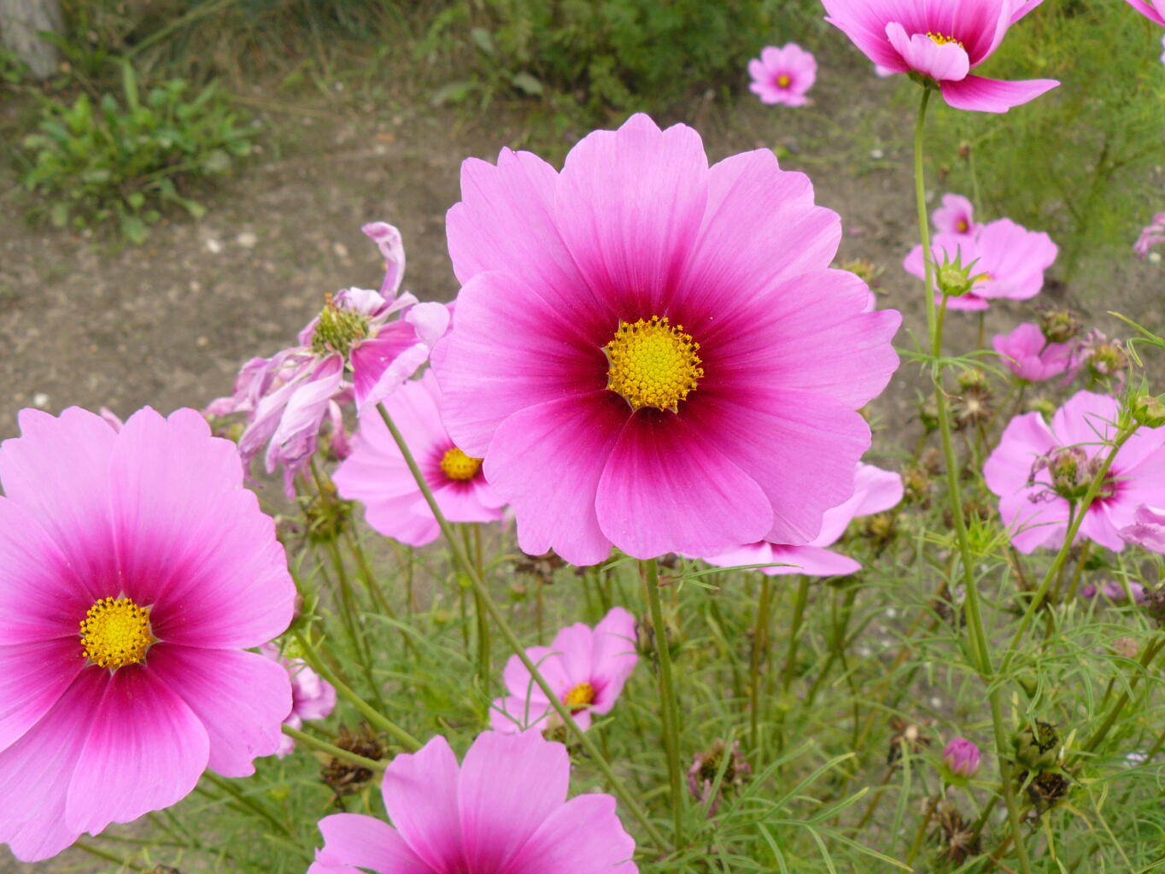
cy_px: 456
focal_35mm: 38
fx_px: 1279
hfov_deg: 49.0
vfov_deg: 37.7
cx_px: 581
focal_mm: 6
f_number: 4.5
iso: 100
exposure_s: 1/125
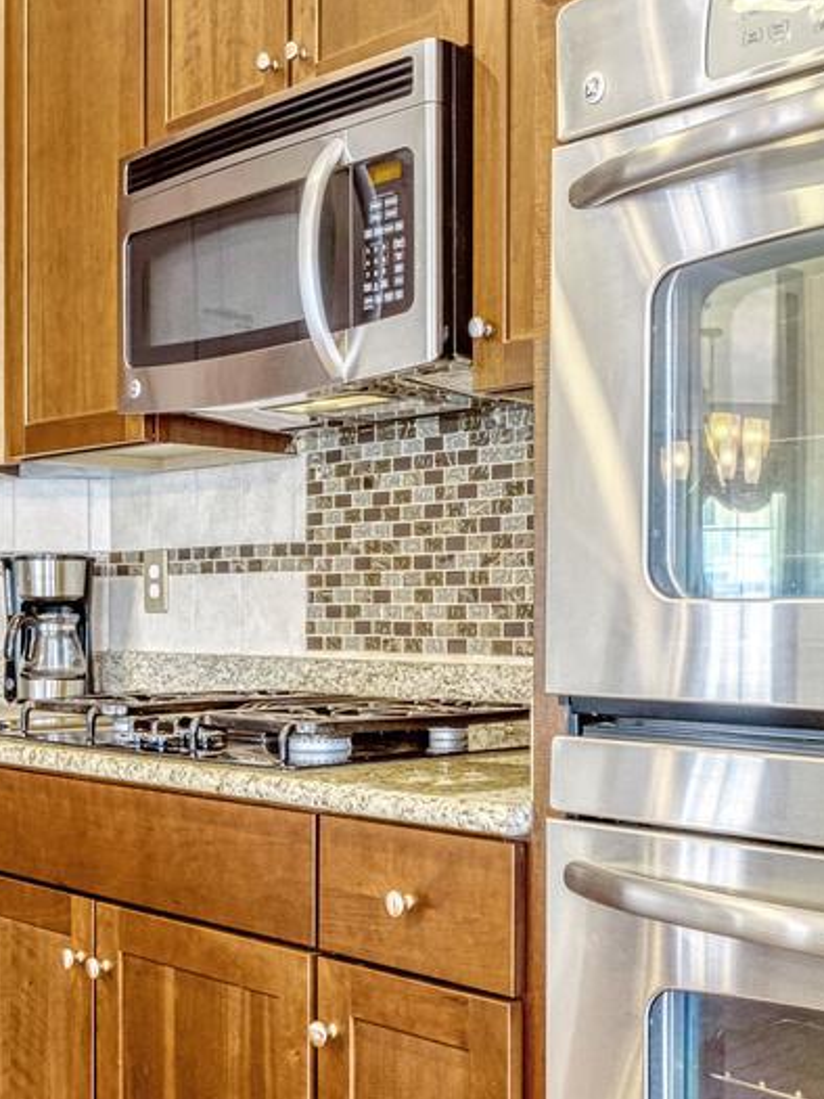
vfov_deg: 42.0
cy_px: 630
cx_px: 568
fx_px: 1428
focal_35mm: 45
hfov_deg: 31.9
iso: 1250
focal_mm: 16
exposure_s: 1/10
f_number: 7.1
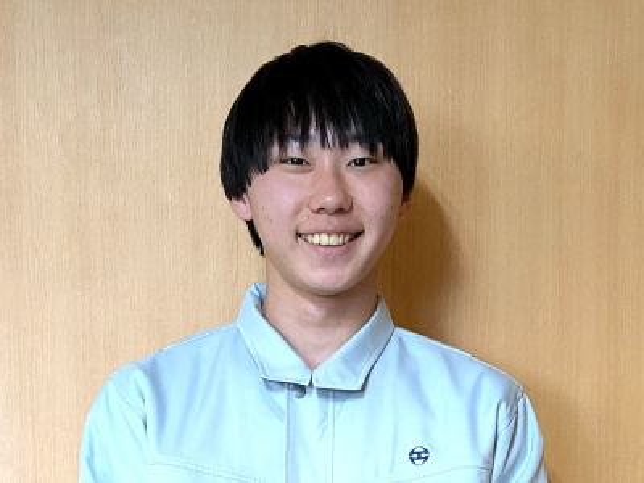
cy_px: 242
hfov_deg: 69.4
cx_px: 322
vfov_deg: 54.9
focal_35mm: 25
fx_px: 465
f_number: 1.89
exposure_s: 1/60
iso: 352
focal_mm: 5.43
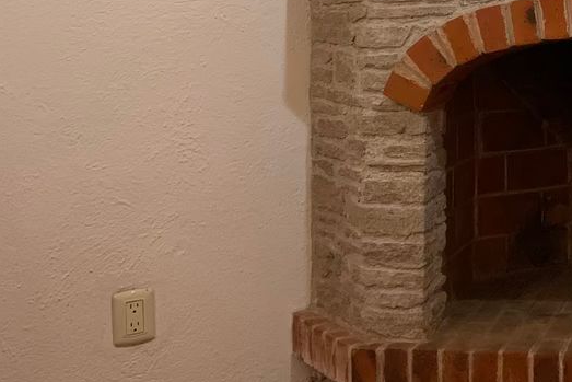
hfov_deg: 29.4
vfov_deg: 21.2
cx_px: 620
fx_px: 985
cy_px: 3
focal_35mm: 62
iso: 400
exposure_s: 1/30
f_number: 1.8
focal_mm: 4.25
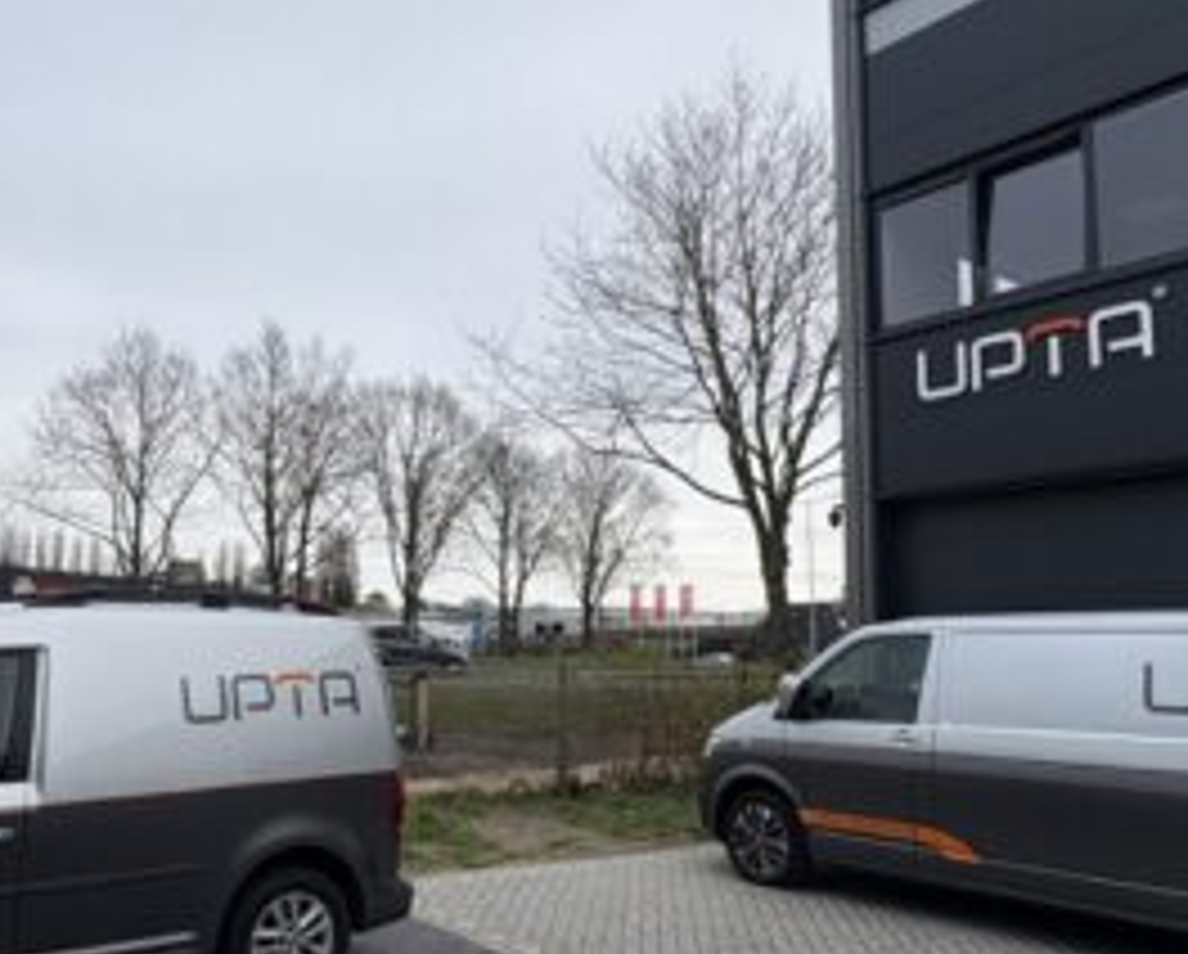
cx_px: 450
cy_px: 508
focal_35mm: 31
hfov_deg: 56.5
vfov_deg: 47.2
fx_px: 1092
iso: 50
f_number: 2.2
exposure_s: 1/1832
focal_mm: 2.22
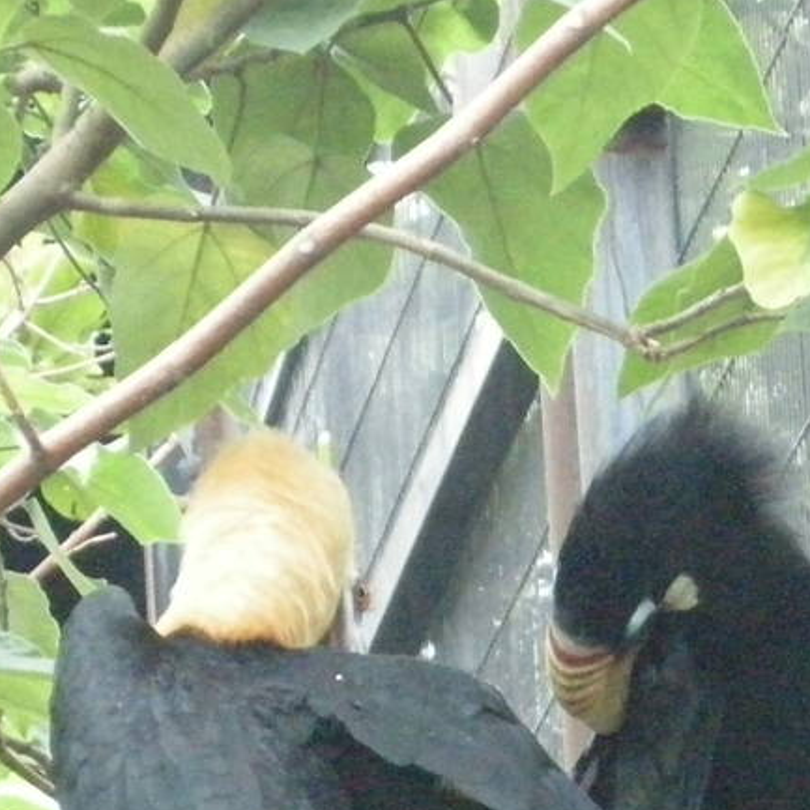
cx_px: 548
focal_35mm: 376
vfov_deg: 4.6
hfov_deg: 4.7
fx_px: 9954
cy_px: 939
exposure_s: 1/125
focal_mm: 24.5
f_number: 5.1
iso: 1150
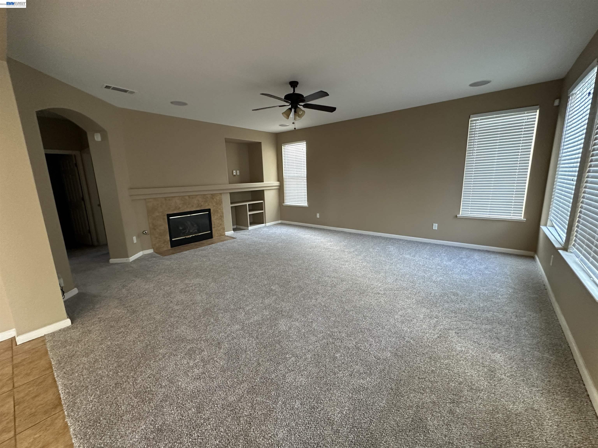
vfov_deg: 85.7
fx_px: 242
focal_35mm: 14
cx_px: 299
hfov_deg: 102.1
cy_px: 224
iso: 320
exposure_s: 1/60
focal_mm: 2.22
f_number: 2.2
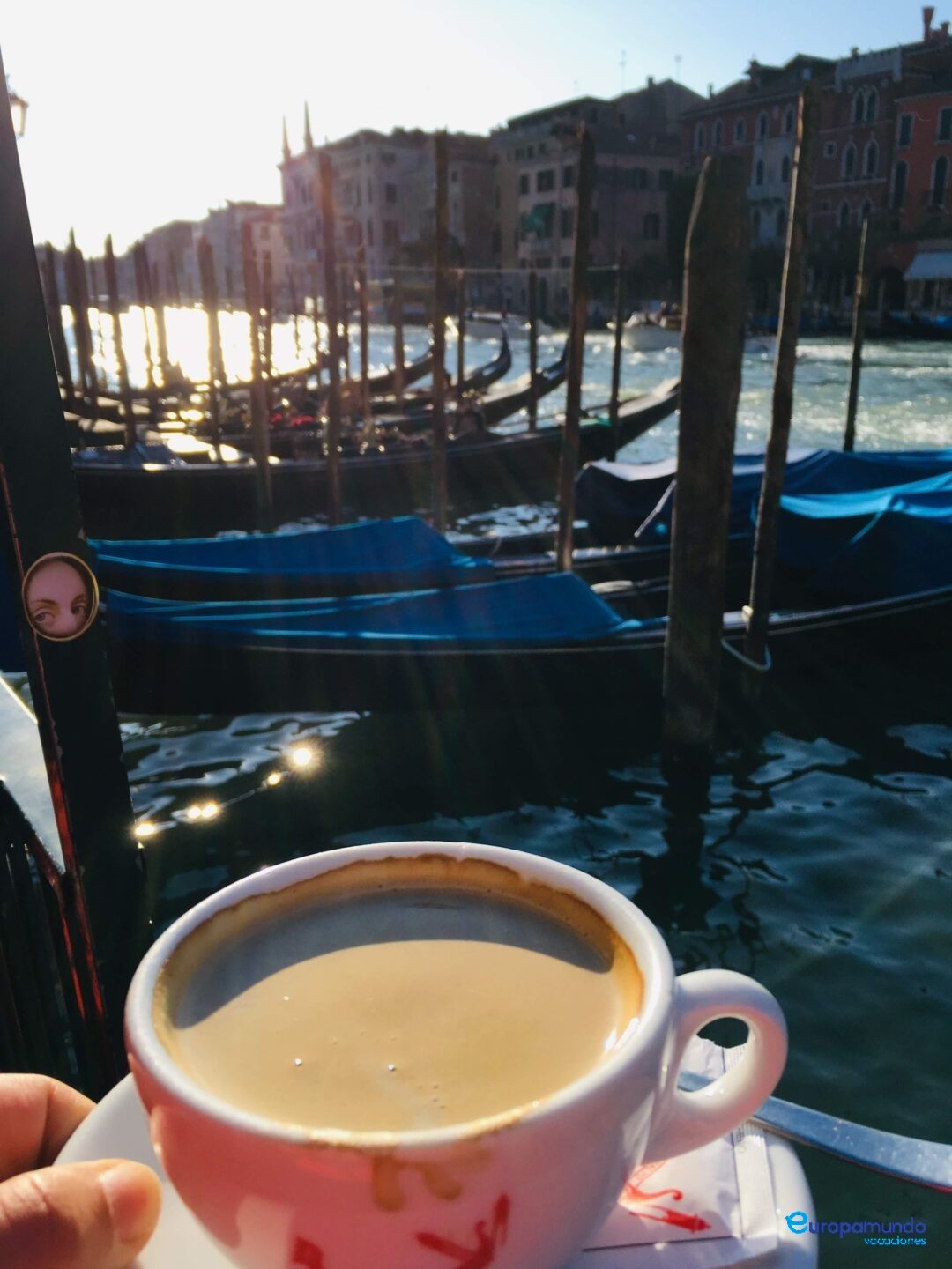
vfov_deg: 61.7
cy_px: 634
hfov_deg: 48.2
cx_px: 476
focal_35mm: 29
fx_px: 1063
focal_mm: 4.15
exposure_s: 1/1508
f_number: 2.2
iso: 25
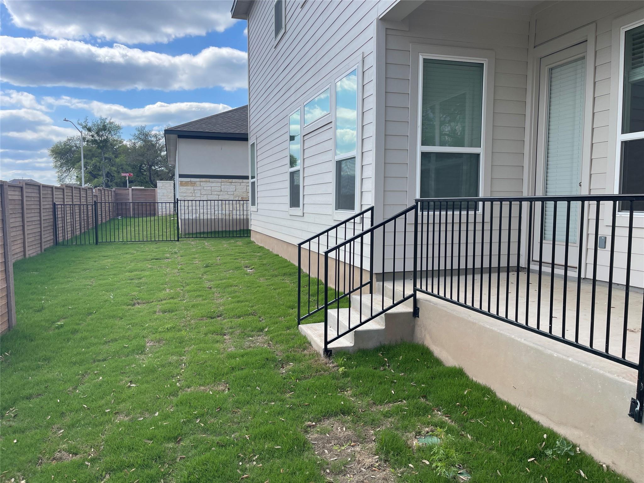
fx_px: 484
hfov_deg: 67.3
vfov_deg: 53.1
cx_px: 322
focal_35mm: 26
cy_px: 242
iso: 32
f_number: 1.6
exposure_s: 1/1689
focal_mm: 5.1
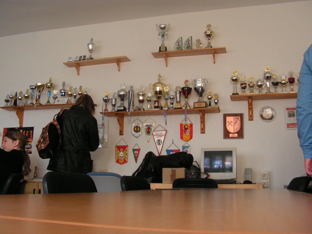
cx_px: 156
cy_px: 117
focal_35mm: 36
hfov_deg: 51.4
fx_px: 324
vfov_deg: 39.7
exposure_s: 1/20
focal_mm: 6
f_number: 3.2
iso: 200
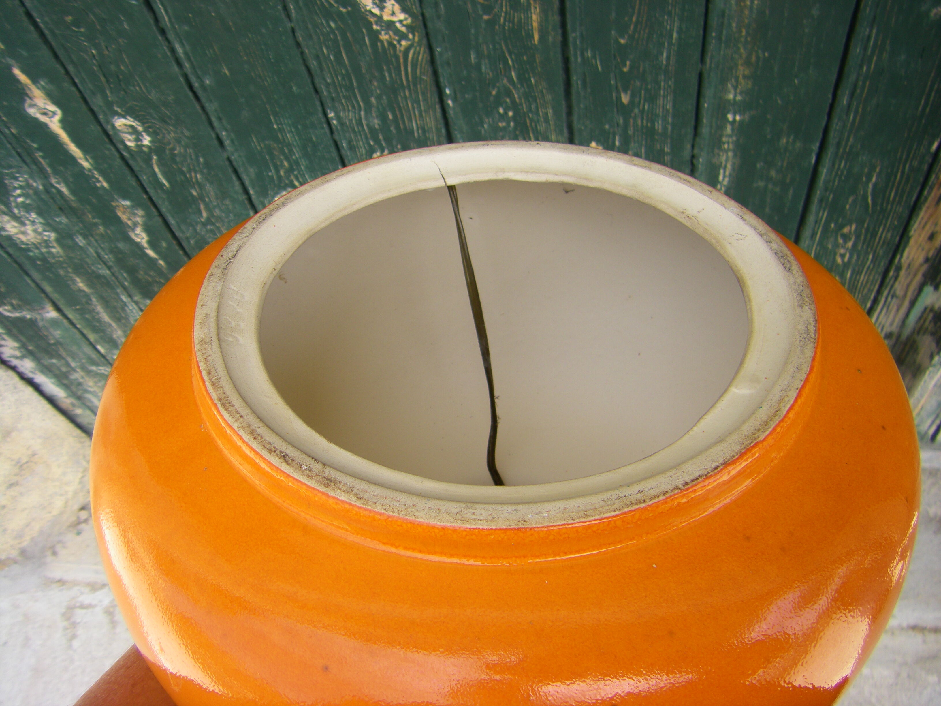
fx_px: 1033
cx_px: 470
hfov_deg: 49.0
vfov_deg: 37.7
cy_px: 353
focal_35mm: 38
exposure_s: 1/200
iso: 64
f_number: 3.5
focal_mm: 6.3
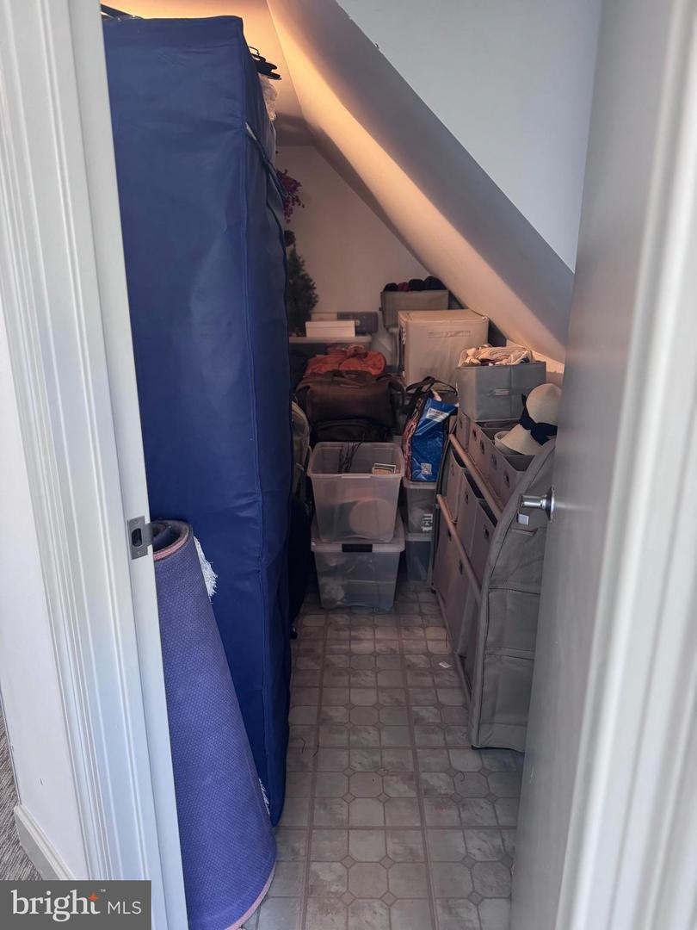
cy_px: 465
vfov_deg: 71.6
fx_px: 644
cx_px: 348
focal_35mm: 24
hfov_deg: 56.8
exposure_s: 1/60
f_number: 1.78
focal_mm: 6.76
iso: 400
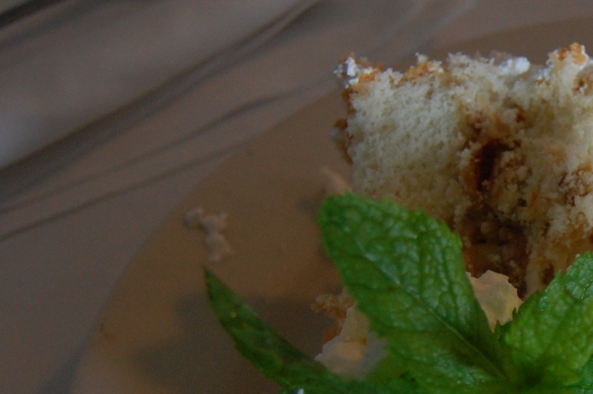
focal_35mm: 95
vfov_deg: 14.3
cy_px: 333
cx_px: 643
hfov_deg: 20.5
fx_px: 1563
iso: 800
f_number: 4.2
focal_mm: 26
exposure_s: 1/25
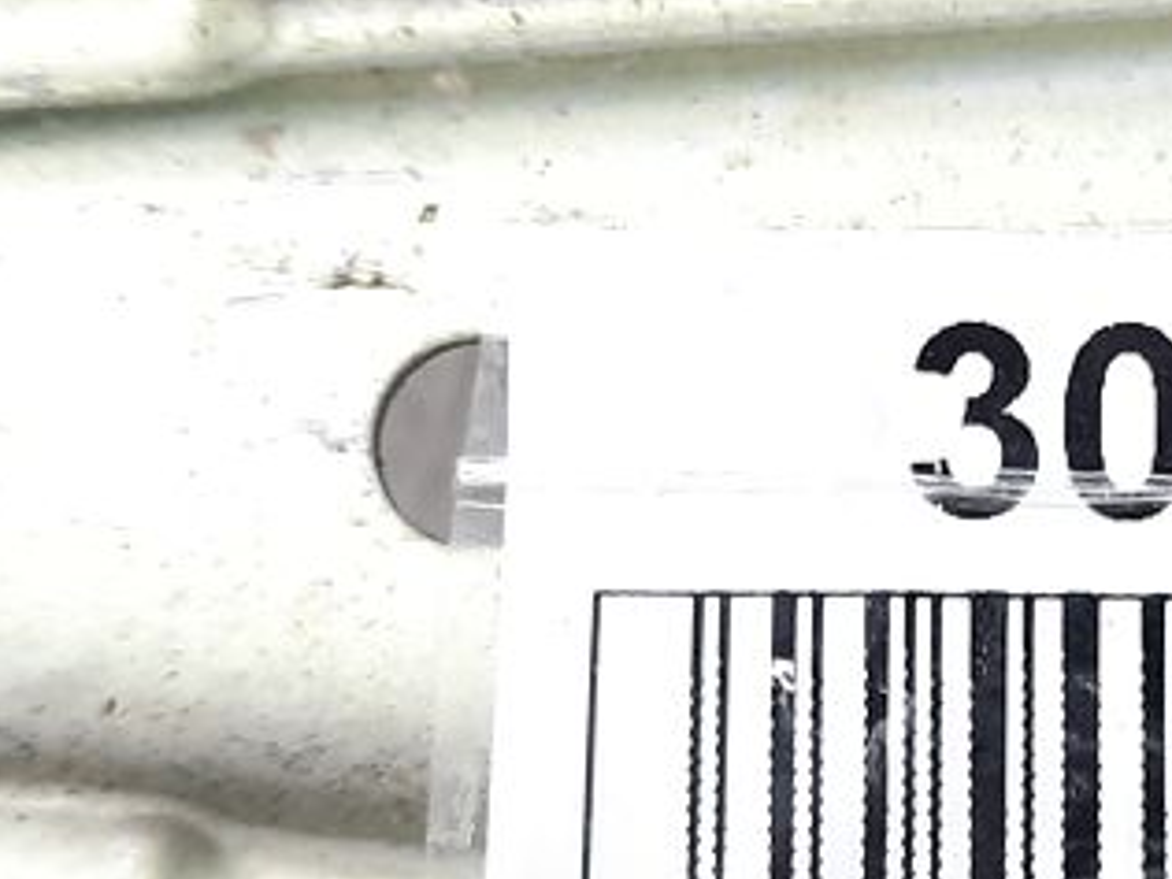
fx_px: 3216
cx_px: 1079
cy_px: 475
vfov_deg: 15.6
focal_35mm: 95
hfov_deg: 20.2
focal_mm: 4.6
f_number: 2
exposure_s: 1/50
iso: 100
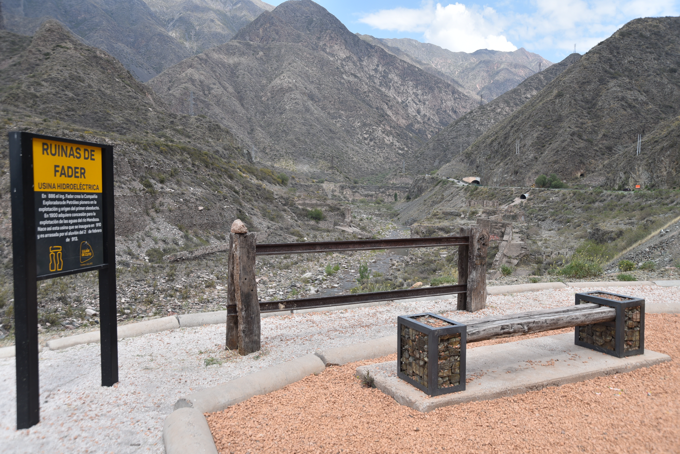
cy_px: 227
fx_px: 605
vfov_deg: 41.1
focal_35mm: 32
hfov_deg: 58.7
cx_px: 340
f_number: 9
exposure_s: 1/320
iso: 200
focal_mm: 32
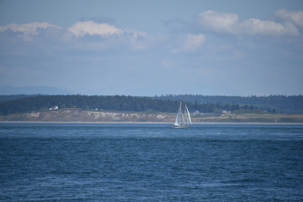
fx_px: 2525
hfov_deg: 6.9
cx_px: 152
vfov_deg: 4.6
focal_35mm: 300
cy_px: 101
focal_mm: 300
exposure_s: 1/640
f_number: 6.3
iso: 100
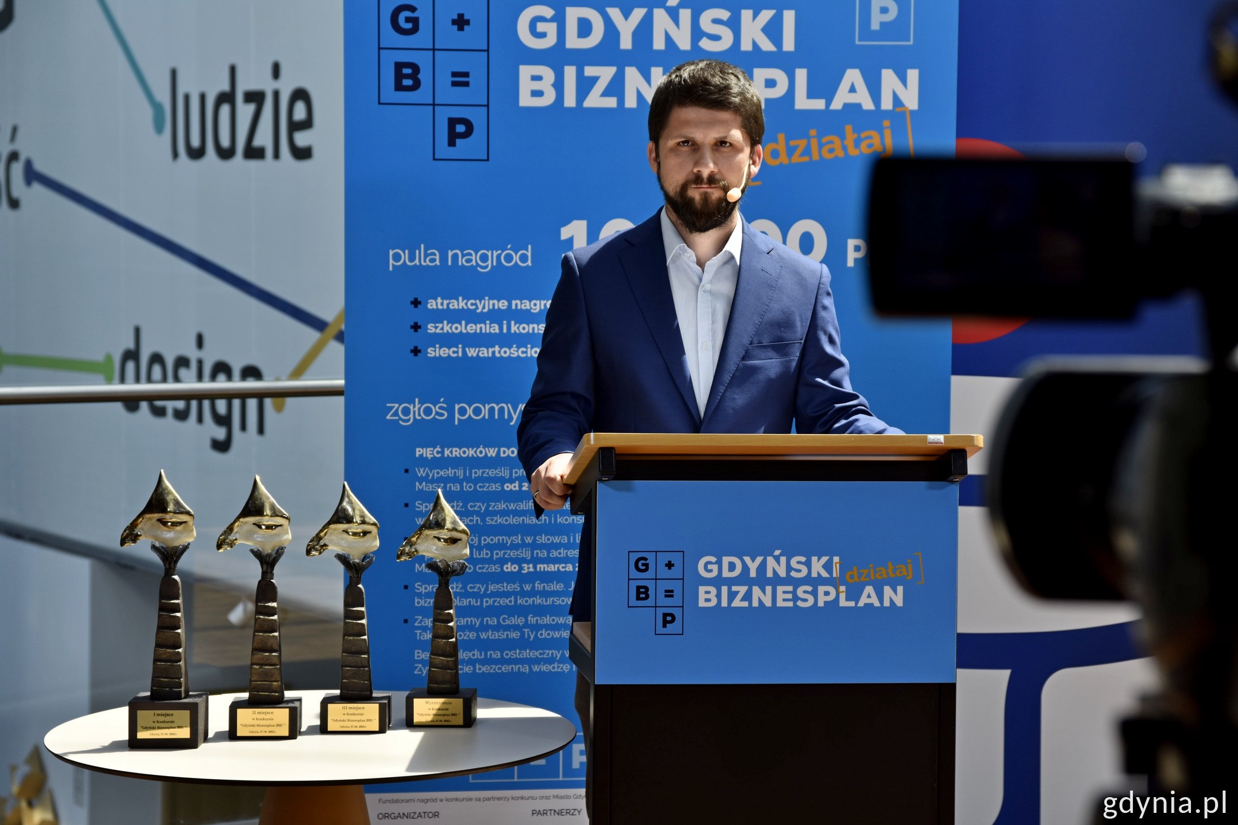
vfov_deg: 15.7
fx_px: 2991
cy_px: 412
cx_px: 619
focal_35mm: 87
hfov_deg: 23.4
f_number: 5.6
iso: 100
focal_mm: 58
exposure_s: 1/200
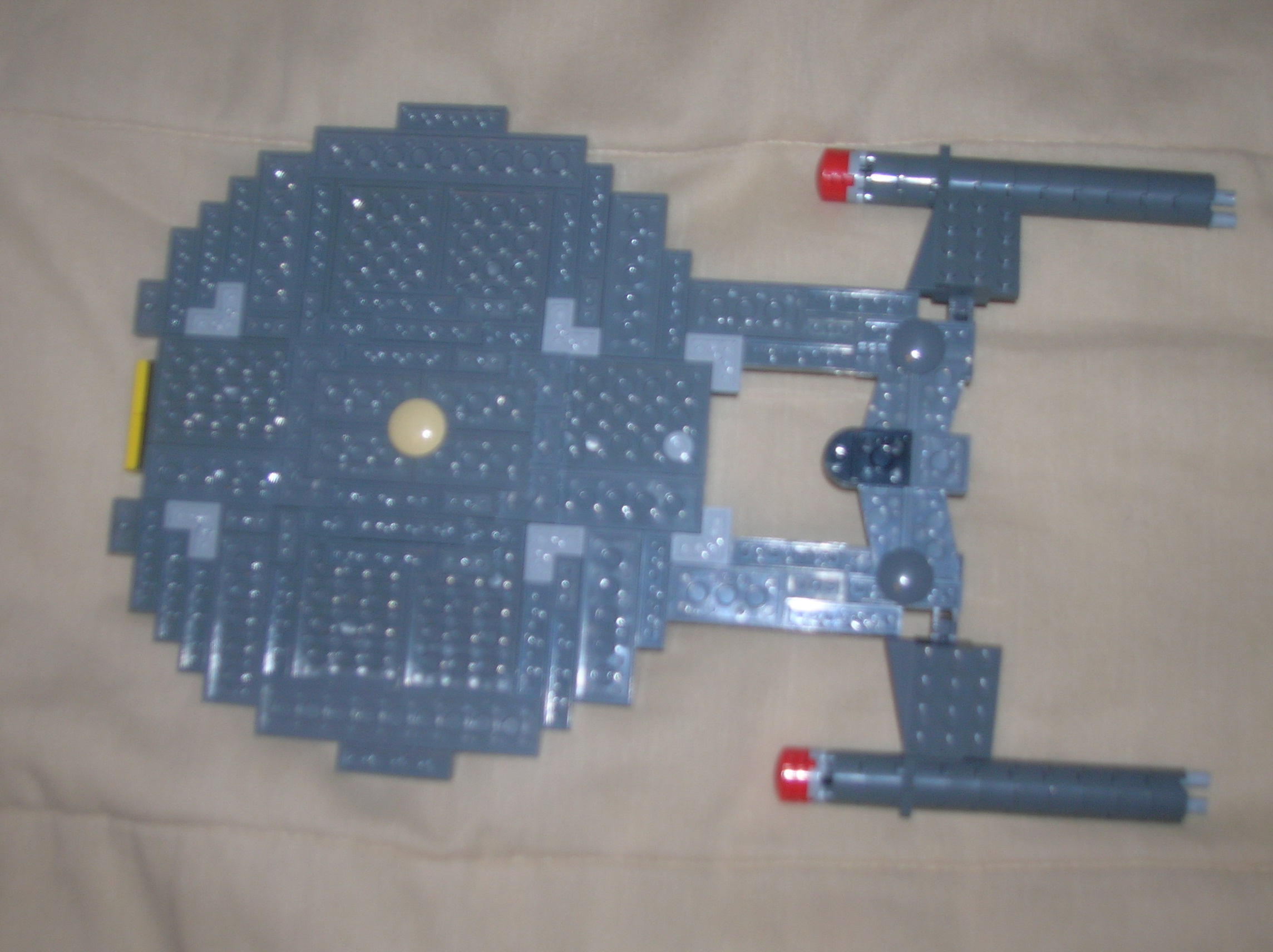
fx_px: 1837
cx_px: 636
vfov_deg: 29.1
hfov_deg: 38.2
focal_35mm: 50
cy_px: 476
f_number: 3.3
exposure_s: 1/60.1
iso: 50
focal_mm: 8.4
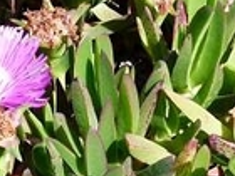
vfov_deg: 6.6
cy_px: 303
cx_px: 149
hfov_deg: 9.0
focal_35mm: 219
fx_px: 1487
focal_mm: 9.2
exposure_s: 1/400
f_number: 4
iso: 100
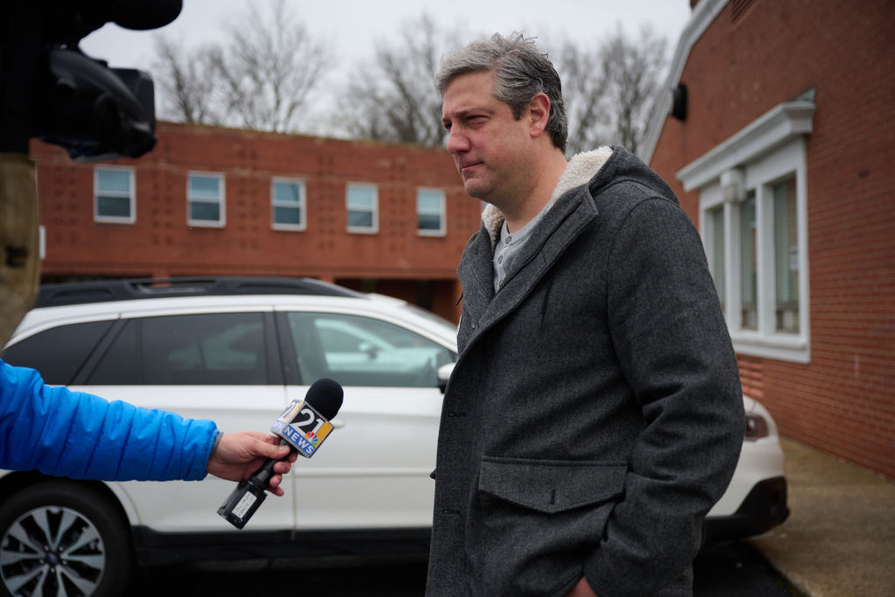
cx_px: 448
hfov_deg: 48.5
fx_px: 995
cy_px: 298
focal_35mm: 40
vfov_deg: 33.4
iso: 1000
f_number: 2.8
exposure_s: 1/3200
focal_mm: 40
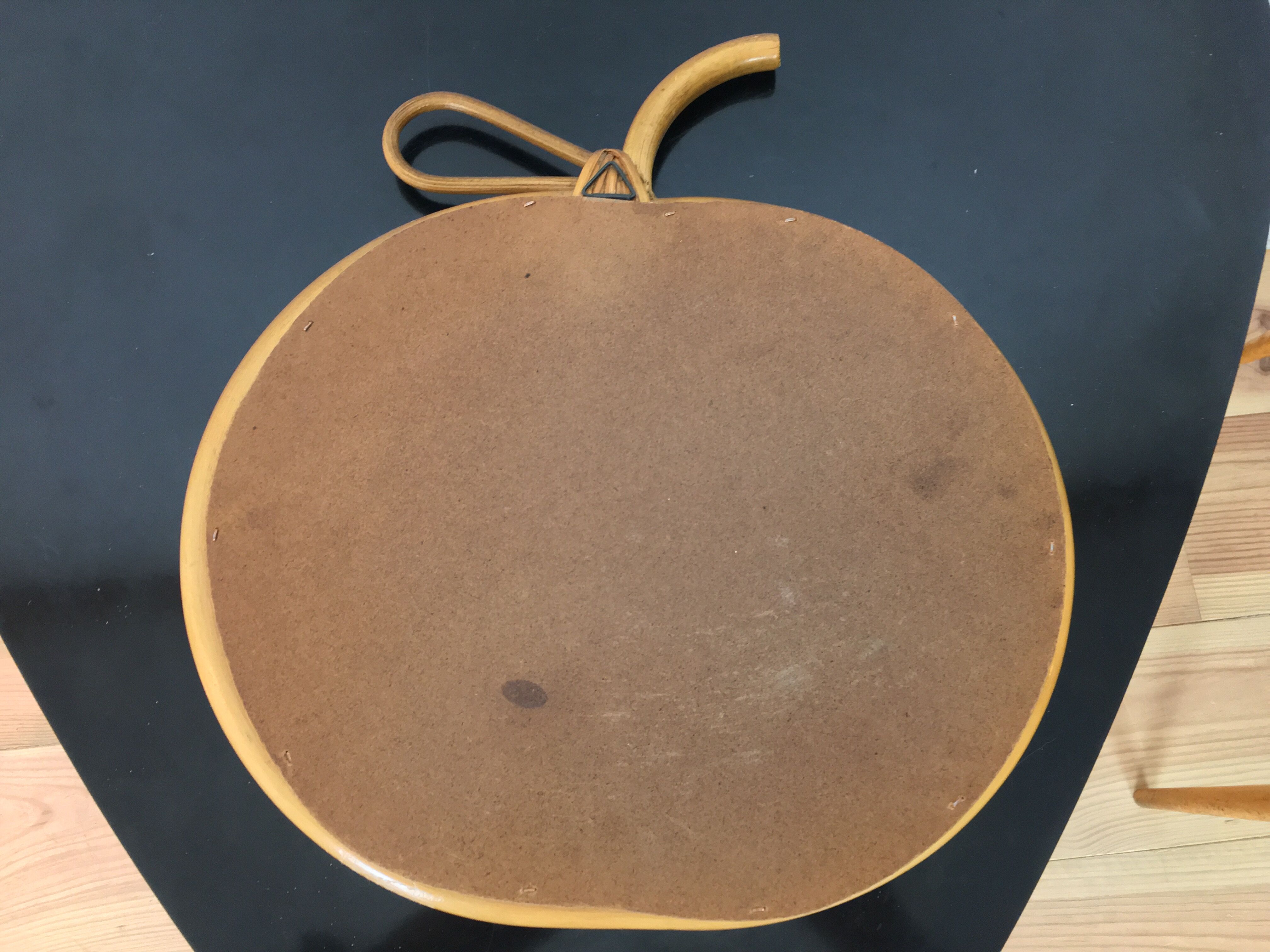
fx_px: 1064
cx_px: 635
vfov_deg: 48.2
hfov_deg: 61.7
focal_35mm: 29
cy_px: 476
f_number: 2.2
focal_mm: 4.15
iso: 200
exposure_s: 1/33
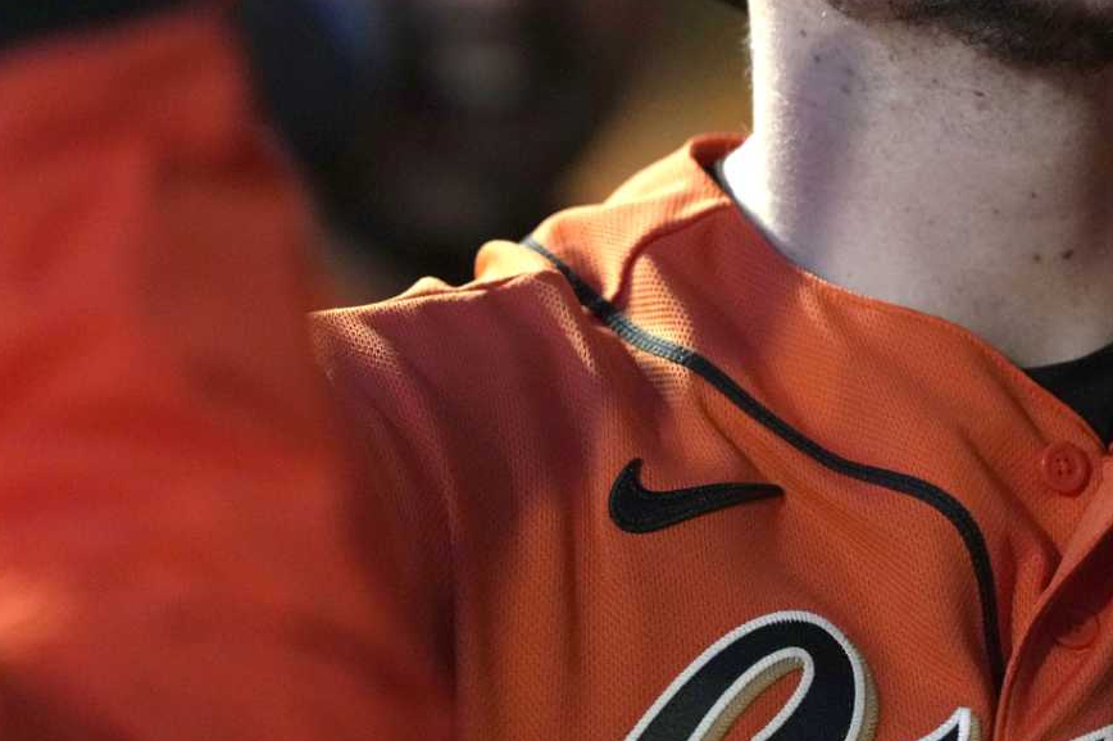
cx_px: 1032
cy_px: 83
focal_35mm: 944
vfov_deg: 1.5
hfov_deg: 2.2
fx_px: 29173
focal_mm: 400
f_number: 2.8
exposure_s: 1/1000
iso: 3200
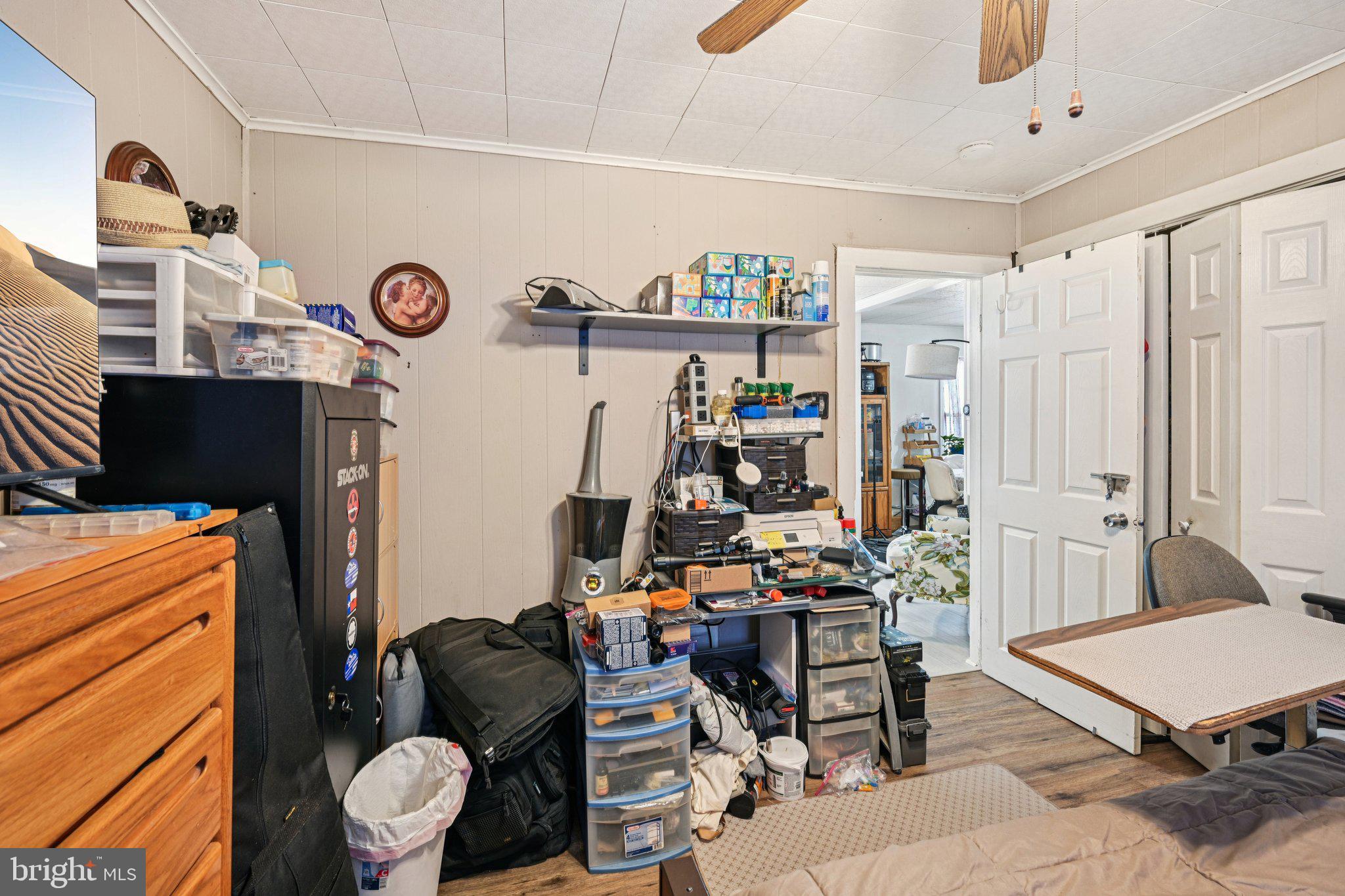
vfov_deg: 73.7
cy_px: 448
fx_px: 598
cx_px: 672
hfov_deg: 96.7
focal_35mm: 16
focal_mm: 16
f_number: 8
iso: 400
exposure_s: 1/2
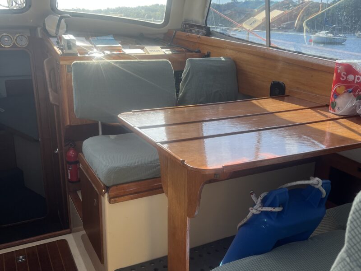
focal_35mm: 26
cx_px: 180
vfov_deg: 53.1
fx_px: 271
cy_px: 136
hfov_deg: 67.3
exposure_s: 1/467
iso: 50
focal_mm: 5.1
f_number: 1.6
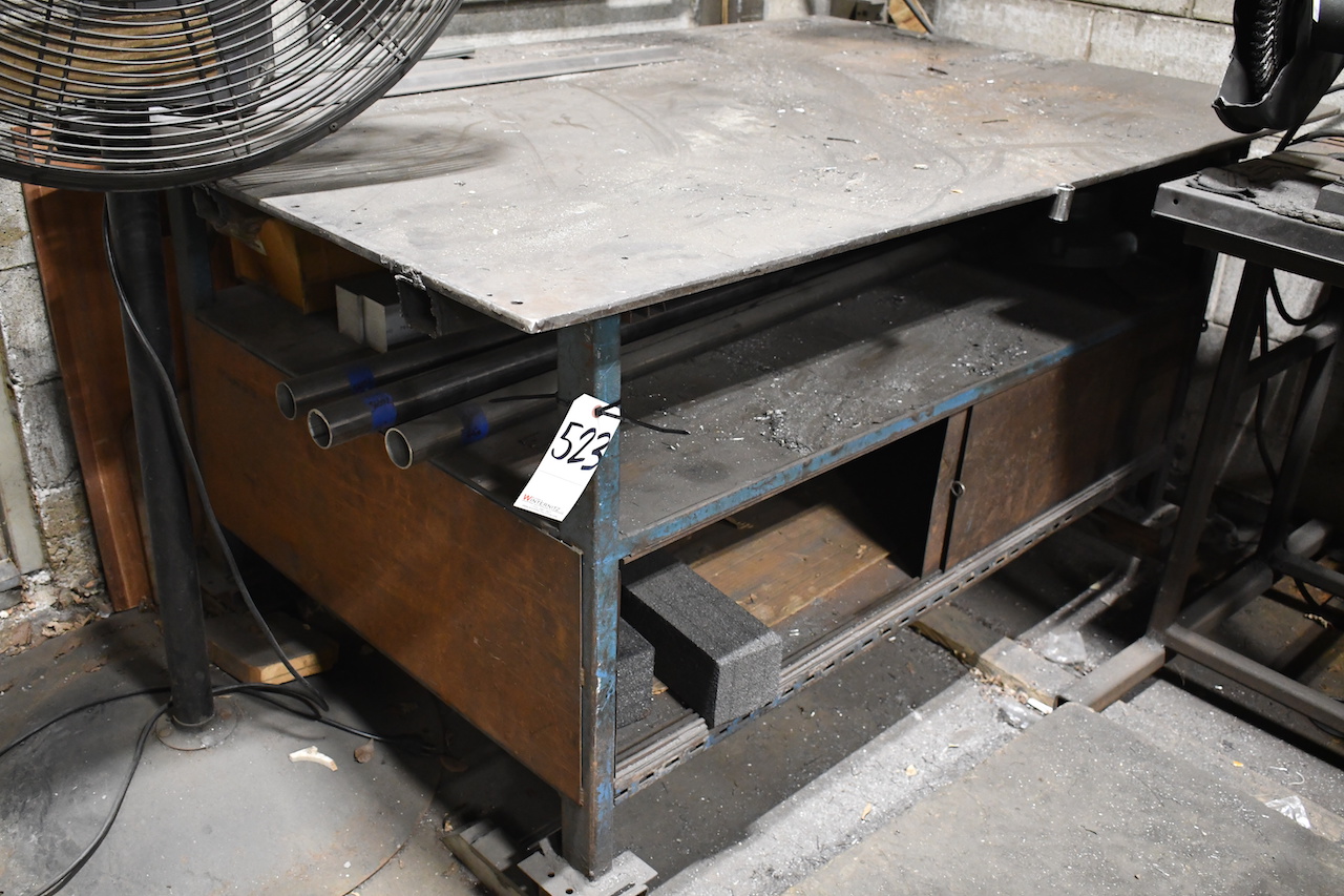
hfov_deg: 57.2
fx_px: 1232
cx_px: 672
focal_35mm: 33
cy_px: 448
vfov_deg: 40.0
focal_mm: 22
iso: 3200
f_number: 3.8
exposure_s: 1/60
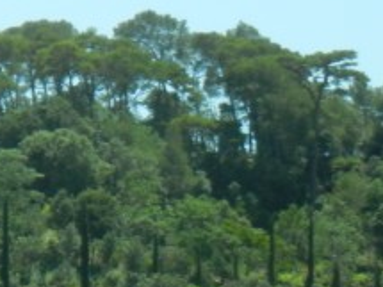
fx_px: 4058
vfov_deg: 4.0
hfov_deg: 5.3
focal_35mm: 367
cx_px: -397
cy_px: -29
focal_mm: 13.9
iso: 160
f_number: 4.3
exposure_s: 1/520
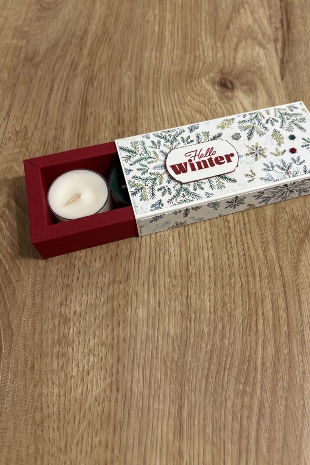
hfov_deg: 44.8
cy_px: 217
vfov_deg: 63.6
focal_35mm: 29
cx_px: 184
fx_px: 374
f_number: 1.6
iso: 125
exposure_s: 1/50
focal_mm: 5.96
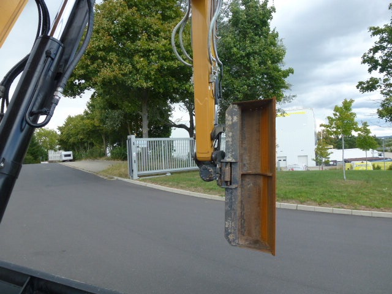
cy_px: 147
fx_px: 272
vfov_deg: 56.8
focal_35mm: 24
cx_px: 196
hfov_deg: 71.6
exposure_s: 1/200
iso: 100
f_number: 3.3
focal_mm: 4.3
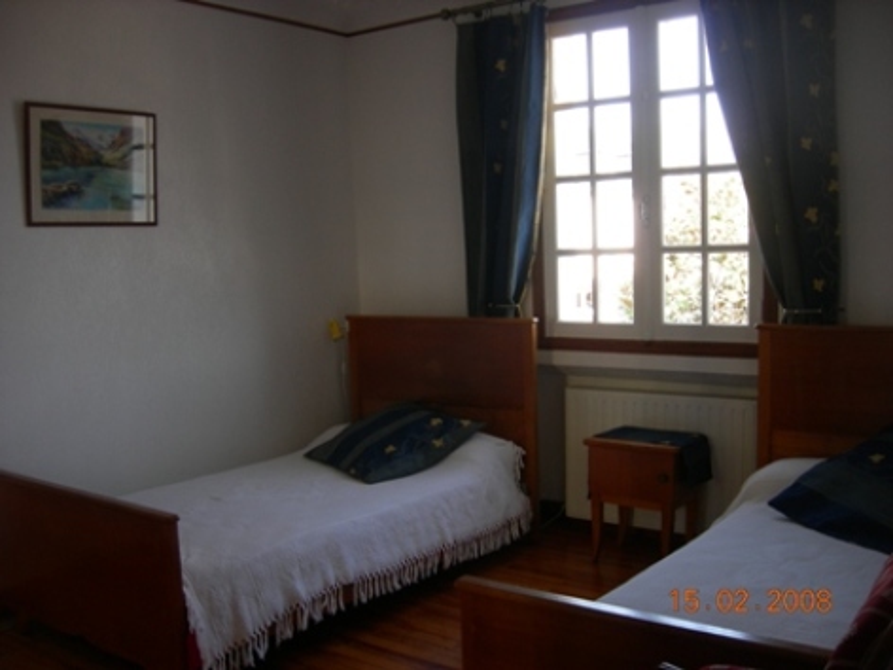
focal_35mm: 36
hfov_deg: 51.4
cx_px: 446
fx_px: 929
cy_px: 335
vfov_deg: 39.7
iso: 64
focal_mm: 7.5
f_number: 2.7
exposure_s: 1/45.7
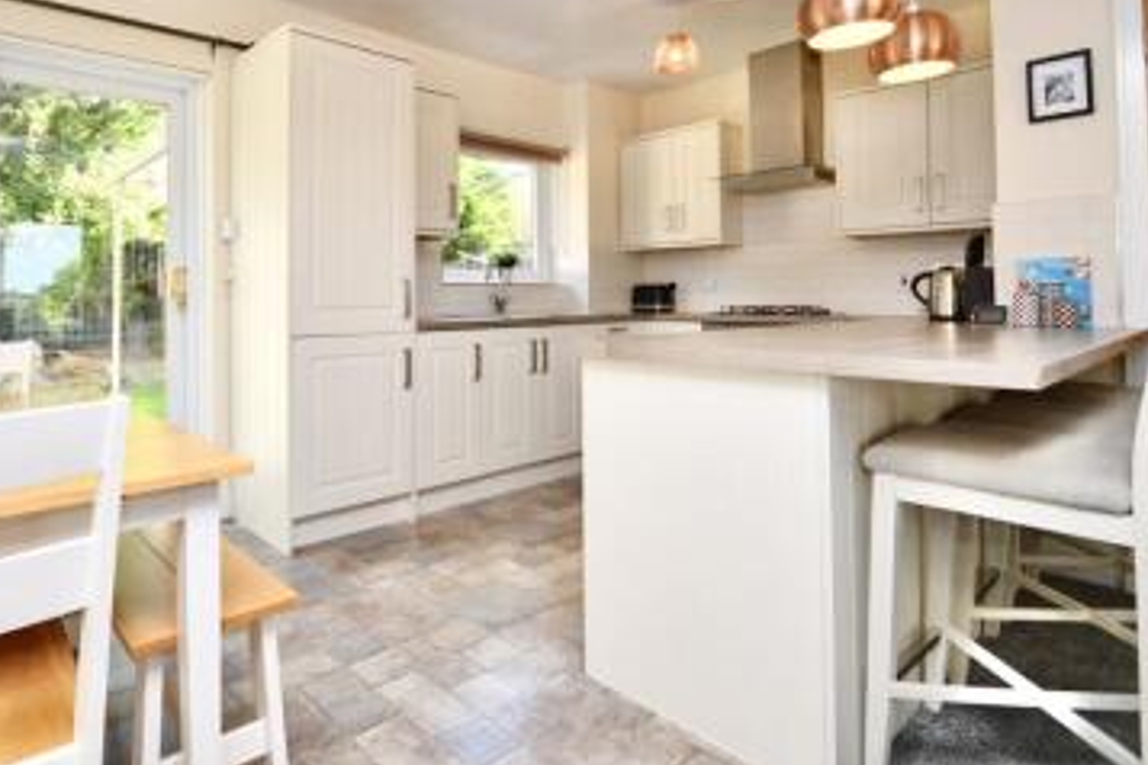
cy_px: 275
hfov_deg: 82.3
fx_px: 638
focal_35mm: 20
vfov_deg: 60.9
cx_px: 428
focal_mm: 10
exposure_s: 1/80
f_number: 4.5
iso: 200
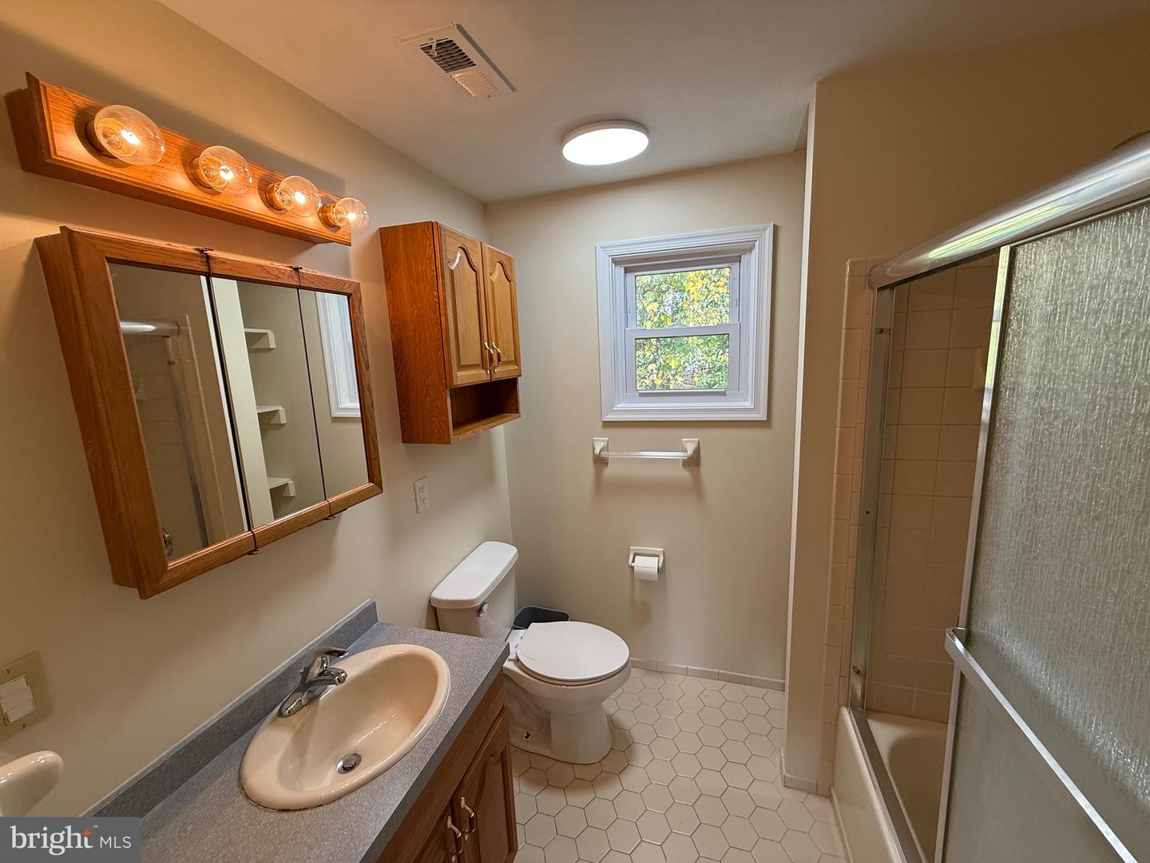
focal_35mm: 14
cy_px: 432
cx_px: 575
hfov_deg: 102.1
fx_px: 465
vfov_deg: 85.7
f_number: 2.2
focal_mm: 2.22
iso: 100
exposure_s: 1/120
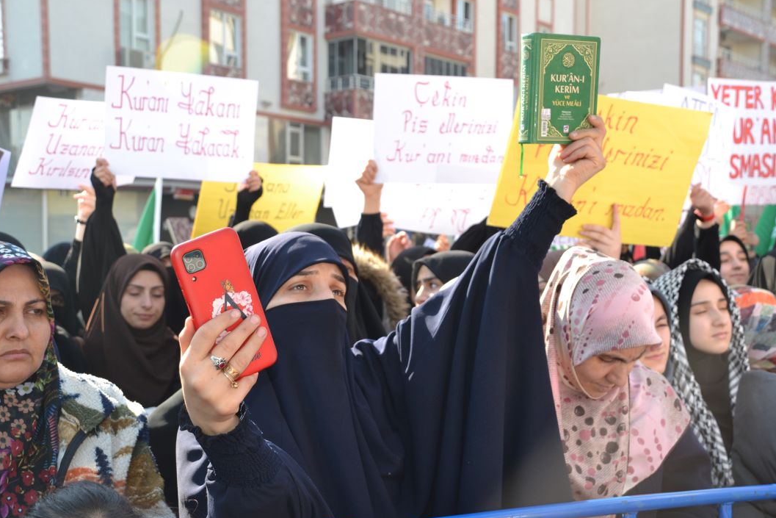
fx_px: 1024
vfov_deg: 28.4
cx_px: 390
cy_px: 260
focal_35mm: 48
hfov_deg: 41.5
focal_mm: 31
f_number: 4
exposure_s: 1/125
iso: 125
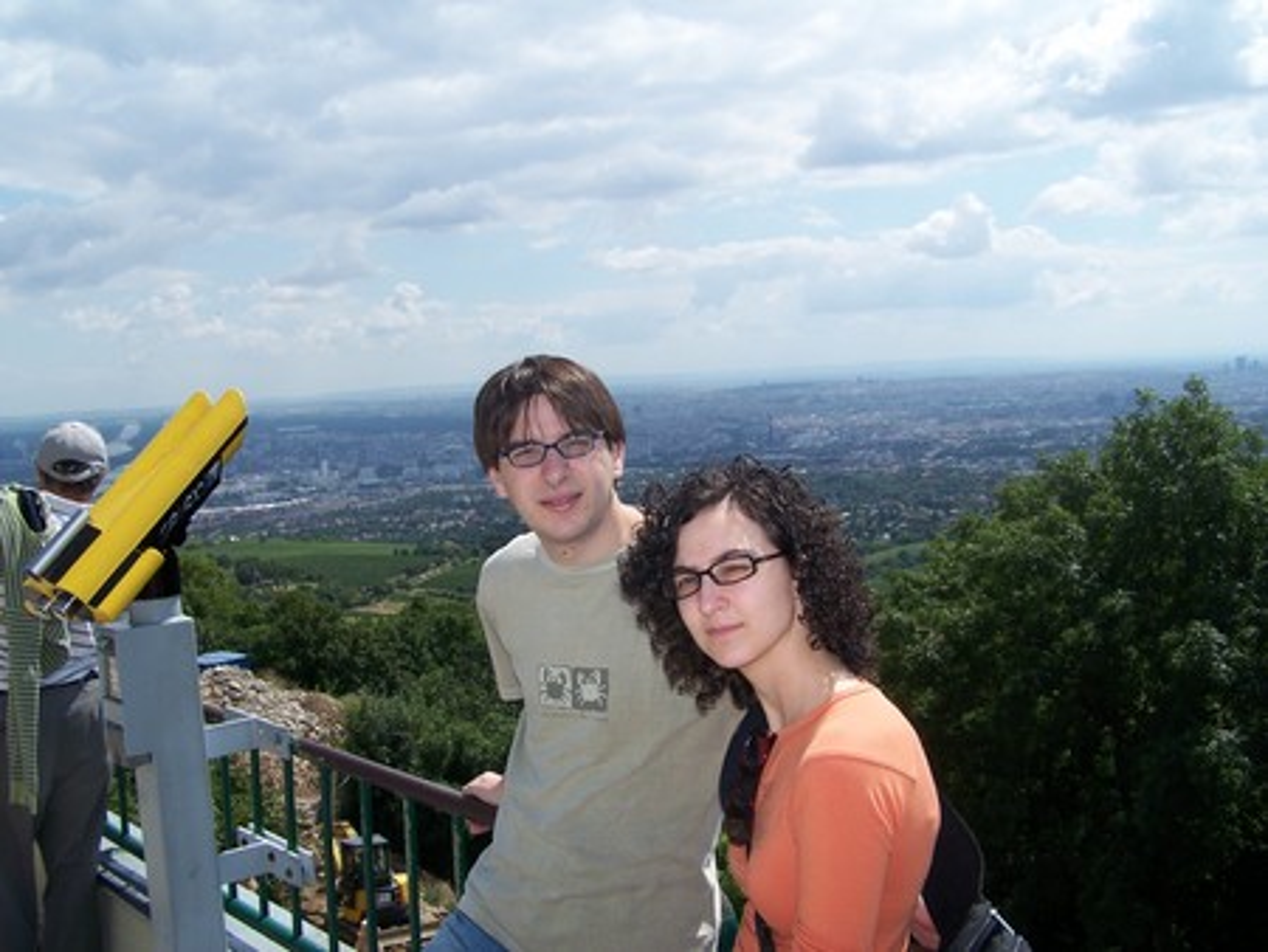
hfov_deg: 49.0
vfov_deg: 37.8
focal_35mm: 38
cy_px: 476
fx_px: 1393
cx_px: 634
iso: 80
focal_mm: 6.3
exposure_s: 1/1000
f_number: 4
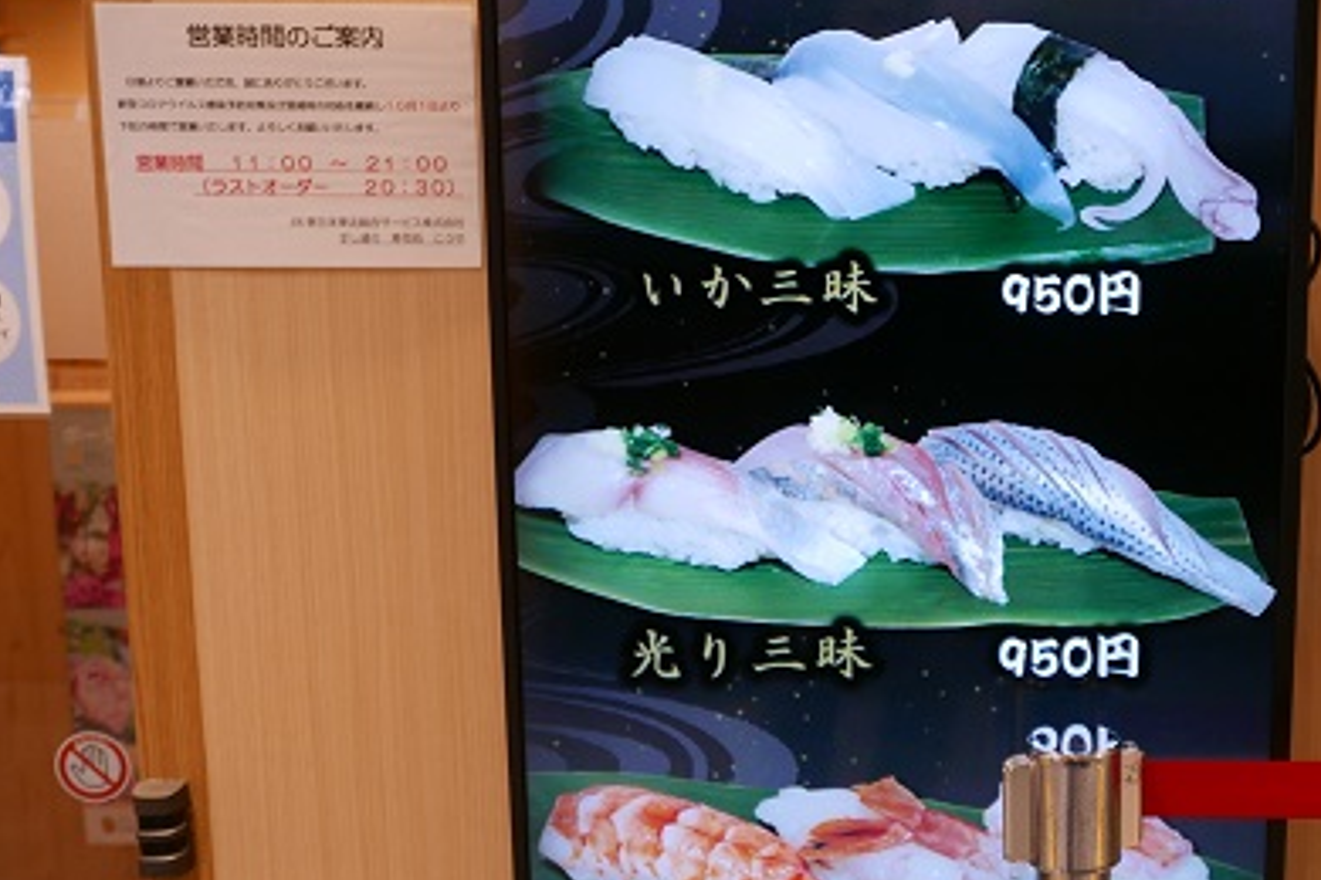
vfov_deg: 29.2
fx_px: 1688
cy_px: 428
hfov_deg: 41.2
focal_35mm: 46
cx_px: 1023
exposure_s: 1/100
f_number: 2.1
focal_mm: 12.5
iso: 200
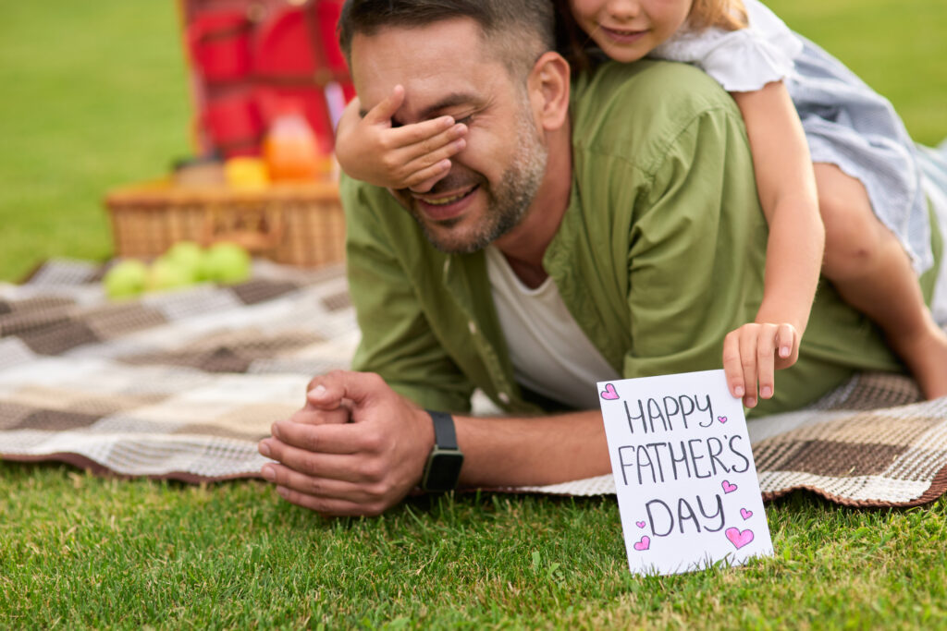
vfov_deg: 16.1
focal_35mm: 85
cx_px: 474
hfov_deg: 23.9
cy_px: 316
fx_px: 2236
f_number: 2.2
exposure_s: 1/200
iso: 100
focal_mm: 85
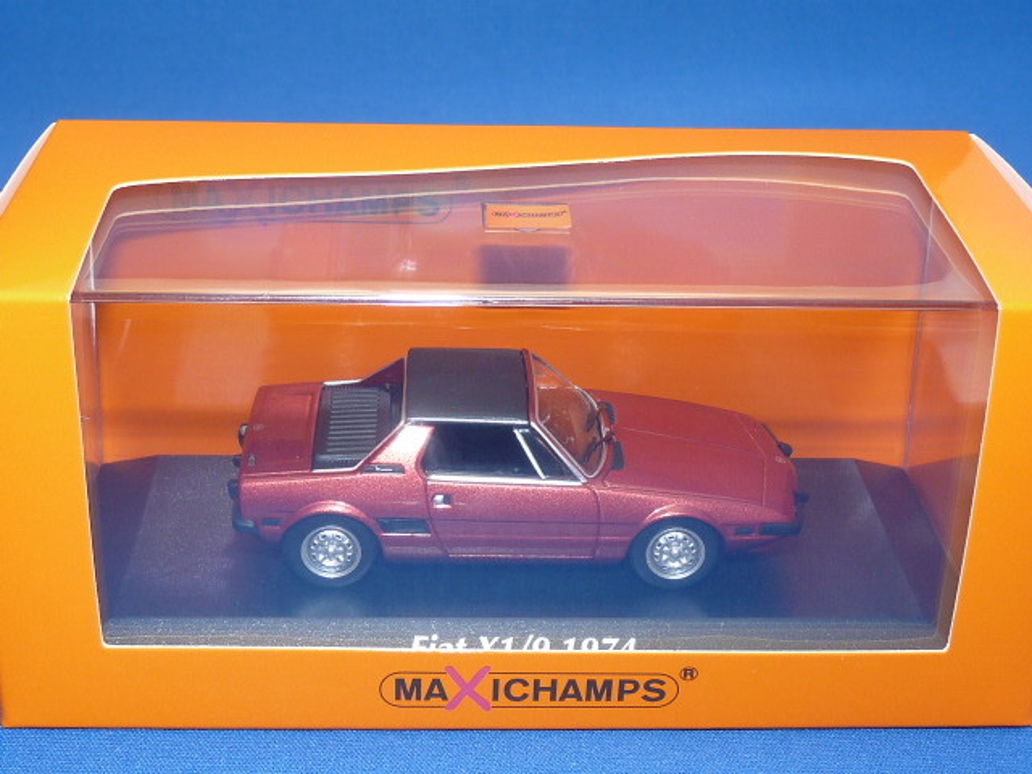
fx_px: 1699
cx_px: 516
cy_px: 387
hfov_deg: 33.8
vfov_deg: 25.7
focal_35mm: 57
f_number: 3
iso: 100
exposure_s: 1/30
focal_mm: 5.9
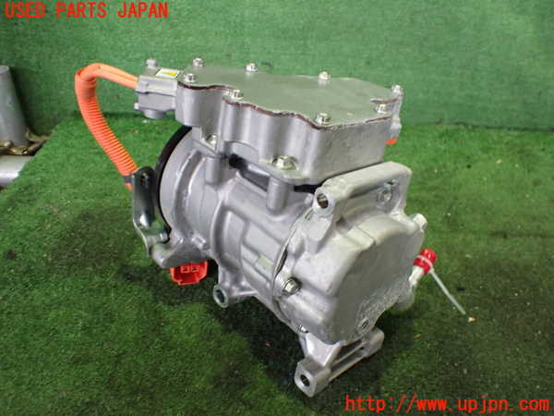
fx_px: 480
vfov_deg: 46.8
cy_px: 208
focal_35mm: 30
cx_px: 277
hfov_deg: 60.0
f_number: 2.3
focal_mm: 5.4
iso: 800
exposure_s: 1/60
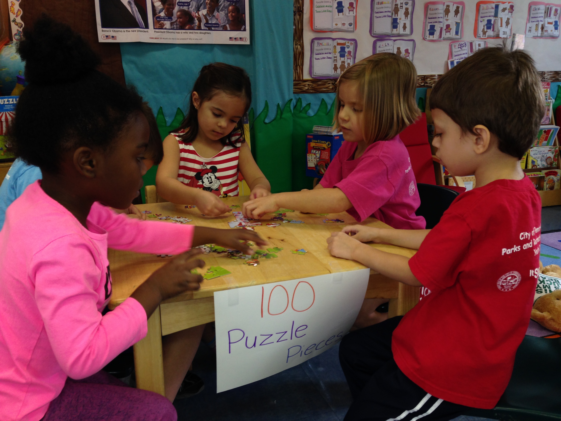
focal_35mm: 33
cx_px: 280
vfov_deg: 42.9
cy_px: 210
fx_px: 535
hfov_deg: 55.4
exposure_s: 1/25
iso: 50
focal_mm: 4.12
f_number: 2.4
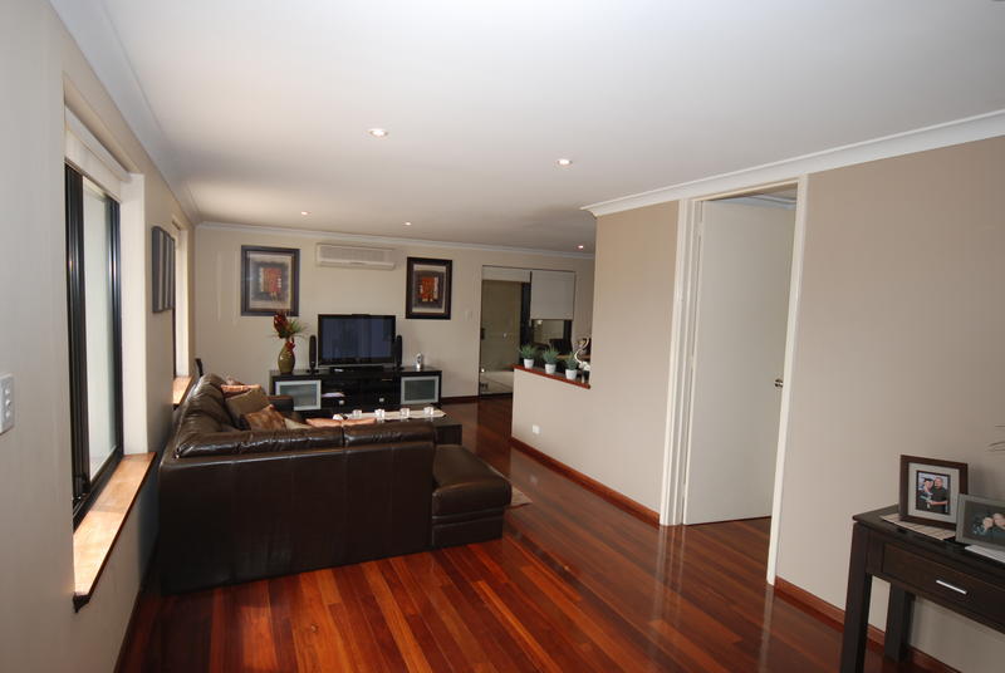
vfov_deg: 67.6
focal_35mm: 18
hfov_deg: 89.9
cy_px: 336
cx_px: 502
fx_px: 503
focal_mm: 12
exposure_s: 1/60
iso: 200
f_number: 4.5
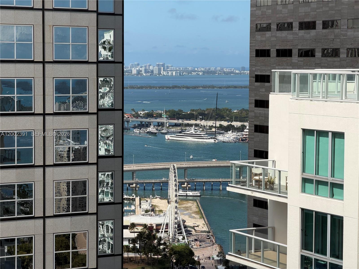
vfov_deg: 14.8
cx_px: 180
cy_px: 134
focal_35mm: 100
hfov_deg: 19.6
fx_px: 1037
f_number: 2.8
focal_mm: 16.89
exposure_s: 1/638
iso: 25
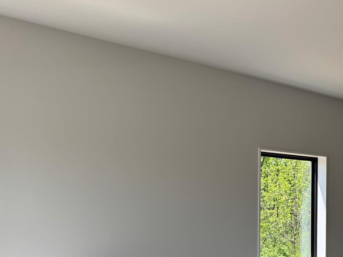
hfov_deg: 36.2
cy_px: 201
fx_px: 476
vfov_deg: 29.6
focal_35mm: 48
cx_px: 332
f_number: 1.78
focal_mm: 6.76
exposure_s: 1/604
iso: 80
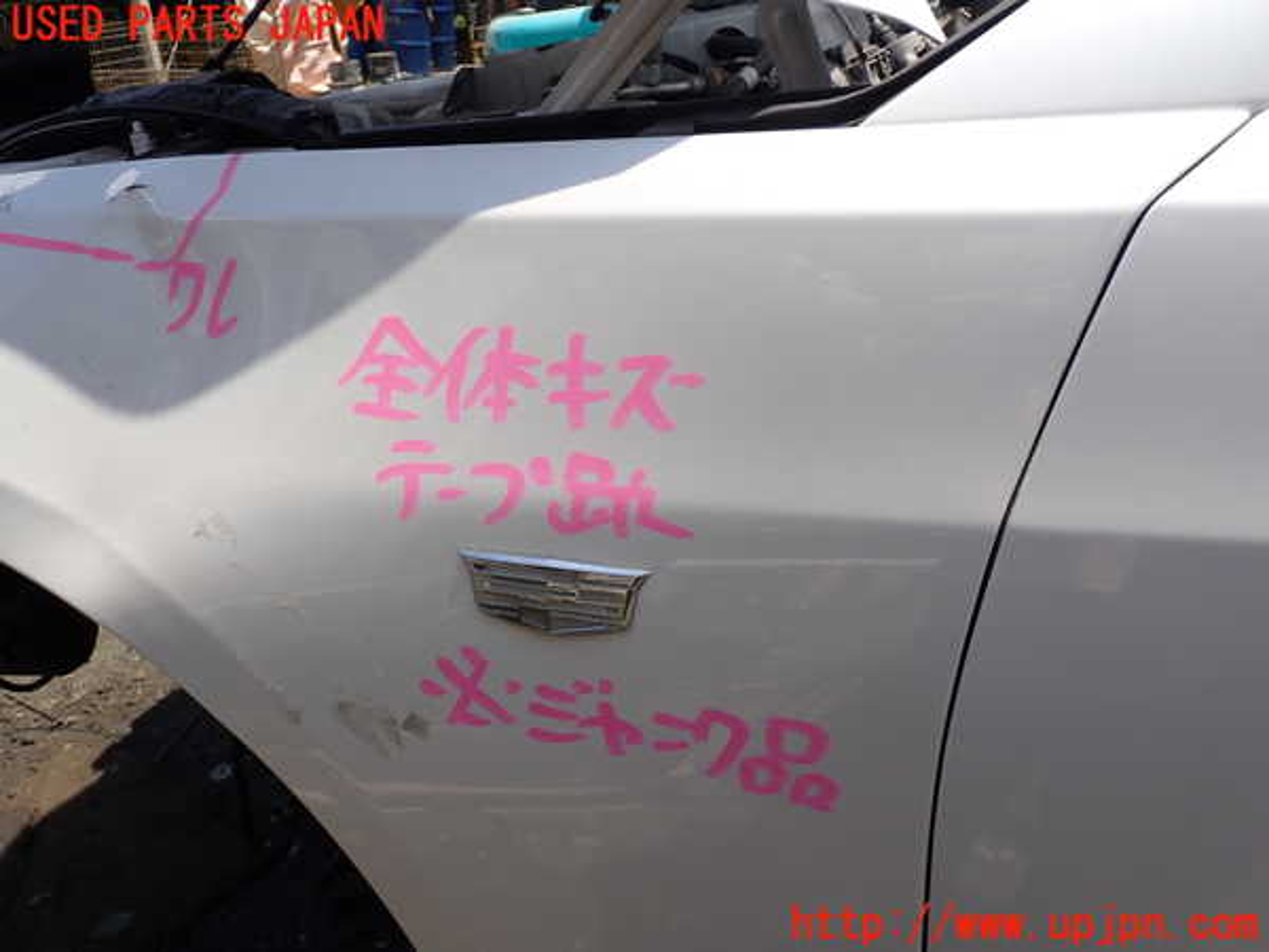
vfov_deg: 46.8
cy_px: 476
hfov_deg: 60.0
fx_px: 1100
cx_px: 634
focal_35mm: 30
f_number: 3.2
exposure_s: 1/1000
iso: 100
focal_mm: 5.4
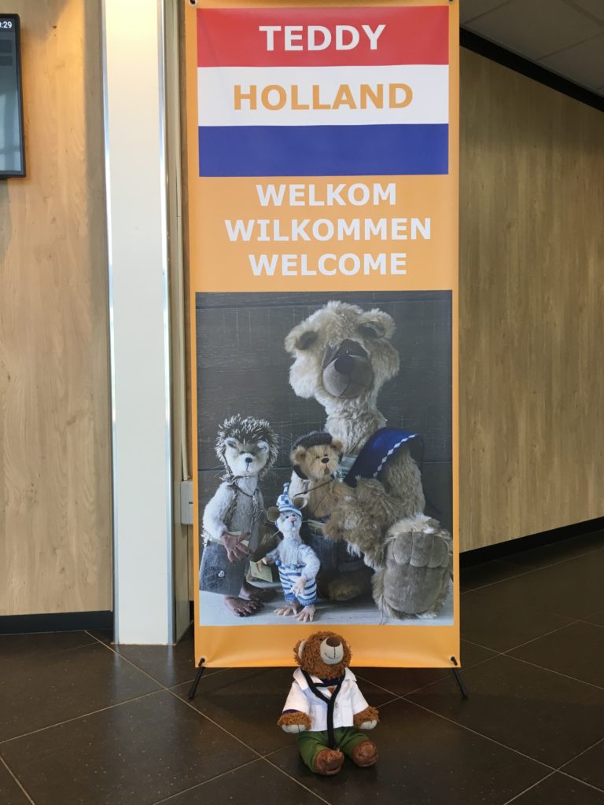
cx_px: 302
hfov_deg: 48.2
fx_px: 675
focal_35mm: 29
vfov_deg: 61.7
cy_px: 402
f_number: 2.2
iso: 50
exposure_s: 1/33
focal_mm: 4.15
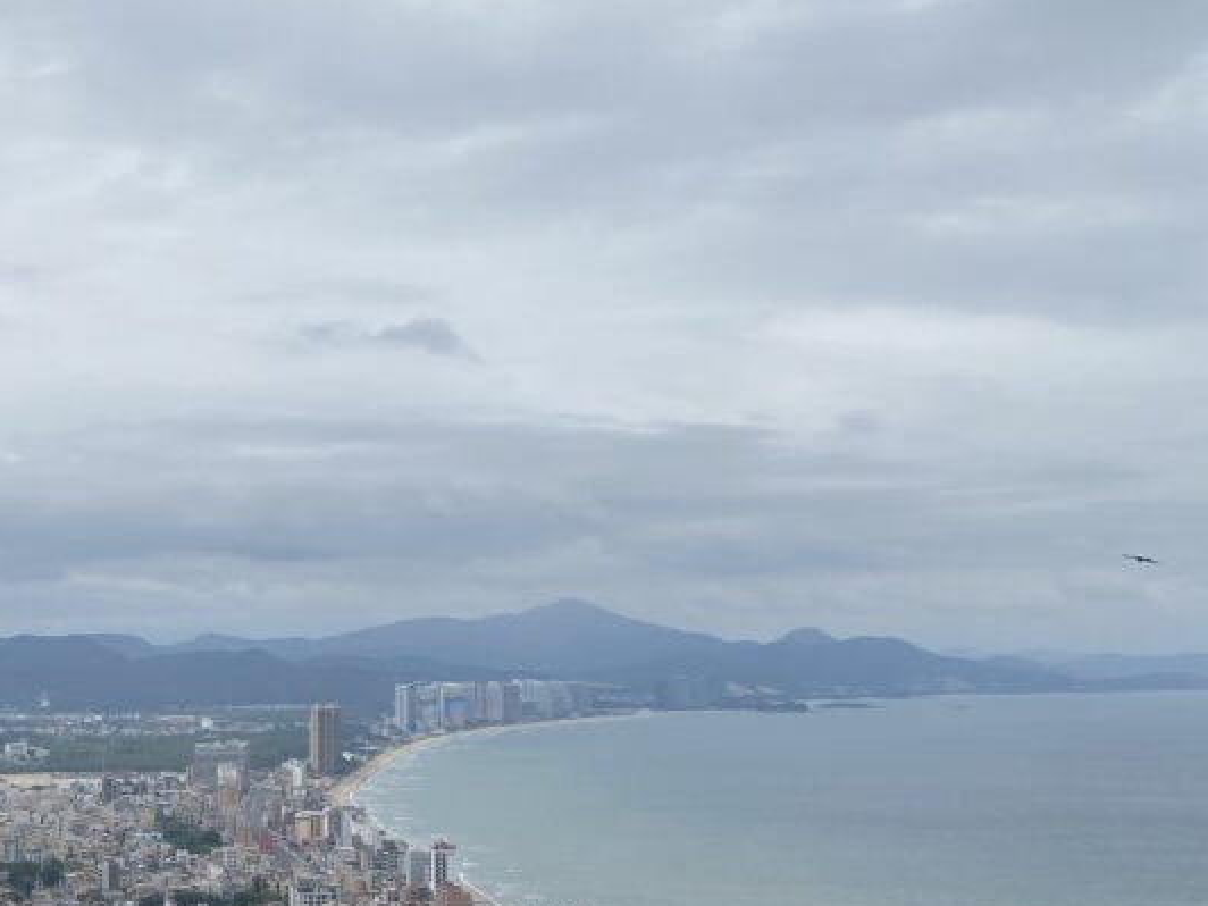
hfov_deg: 35.4
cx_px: 68
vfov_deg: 28.8
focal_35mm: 50
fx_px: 1745
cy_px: 645
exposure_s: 1/5747
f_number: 1.8
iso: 32
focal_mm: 4.25
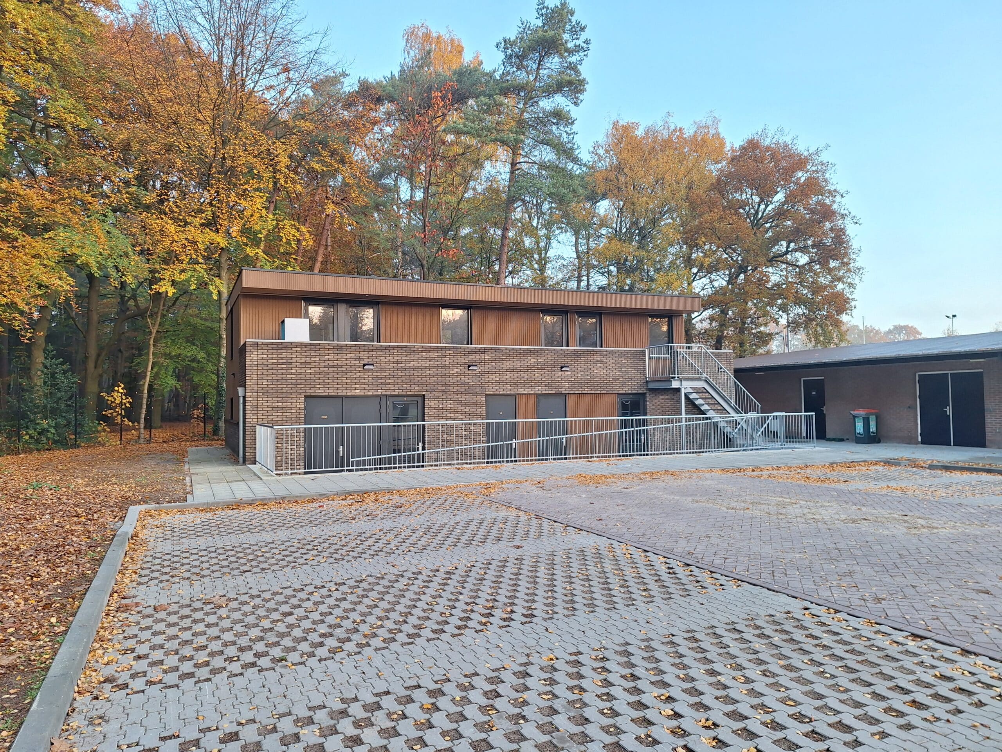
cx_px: 501
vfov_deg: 58.9
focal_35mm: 23
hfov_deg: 73.9
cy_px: 376
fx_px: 666
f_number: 1.8
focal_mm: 5.54
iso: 40
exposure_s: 1/113
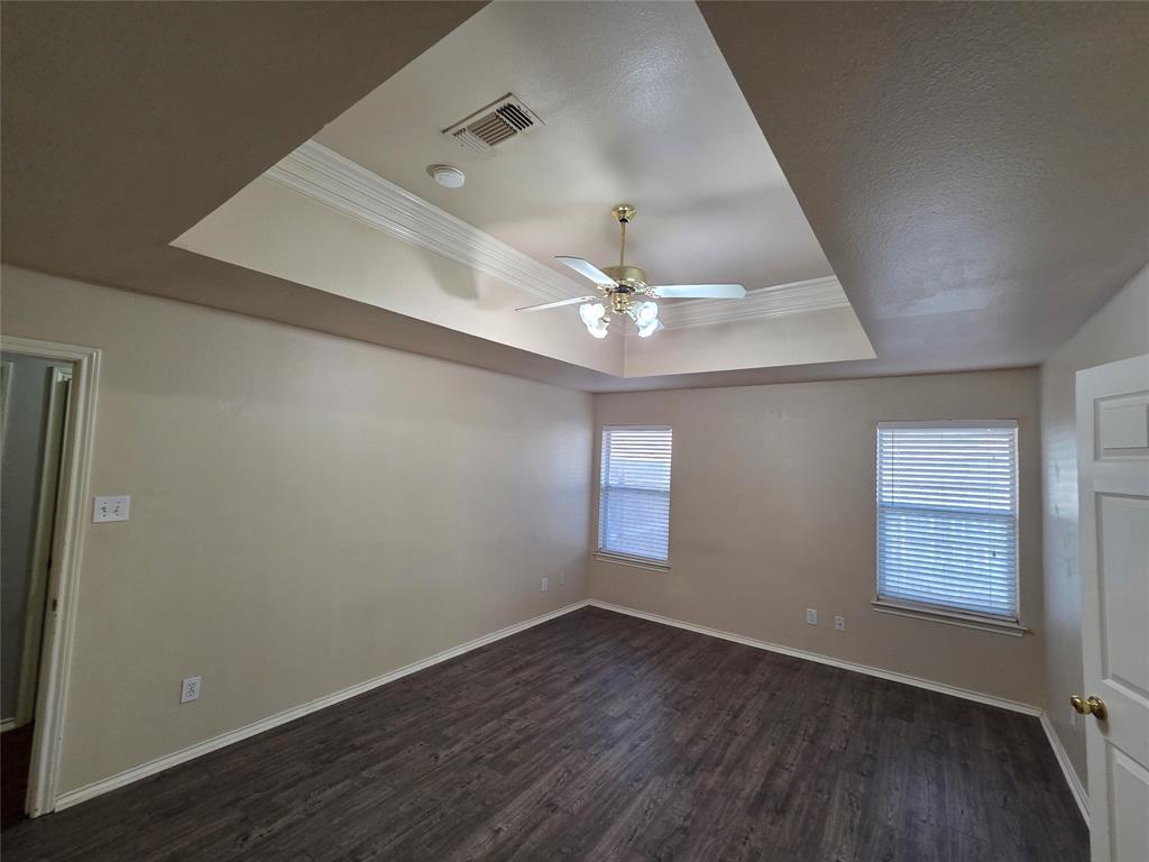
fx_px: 432
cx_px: 574
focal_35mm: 13
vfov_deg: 89.9
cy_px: 431
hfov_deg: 106.2
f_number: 2.2
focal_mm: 2.2
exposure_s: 1/60
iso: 160
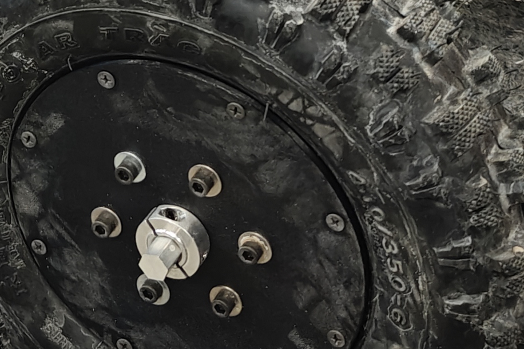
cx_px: -27
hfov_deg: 18.5
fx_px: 1557
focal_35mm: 107
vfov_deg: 12.1
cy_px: -195
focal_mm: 6.06
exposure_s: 1/120
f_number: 1.6
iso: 640
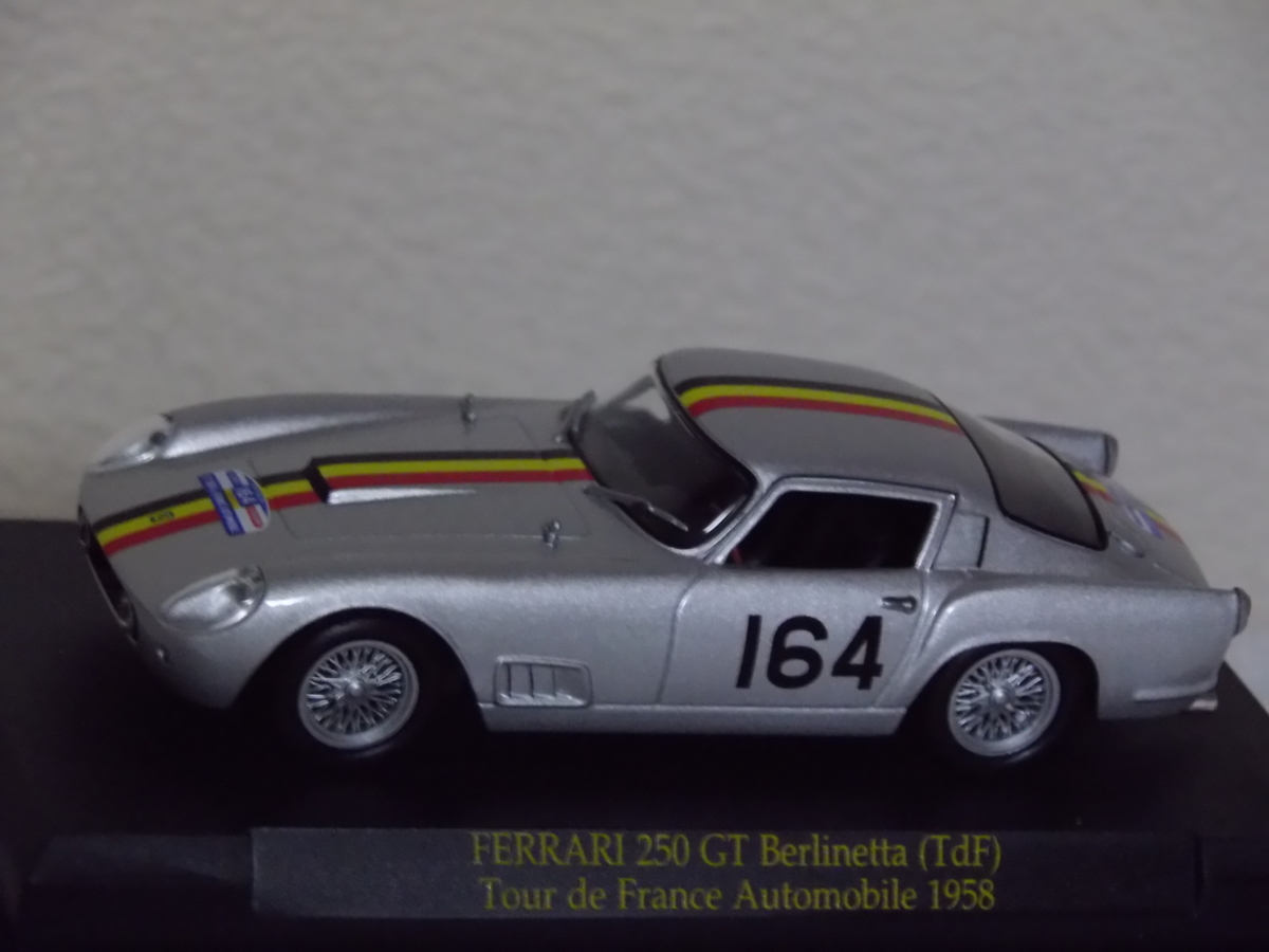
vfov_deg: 9.3
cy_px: 476
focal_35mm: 159
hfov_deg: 12.4
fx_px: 5829
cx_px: 634
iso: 800
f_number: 4.2
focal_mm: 28.3
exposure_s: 1/30
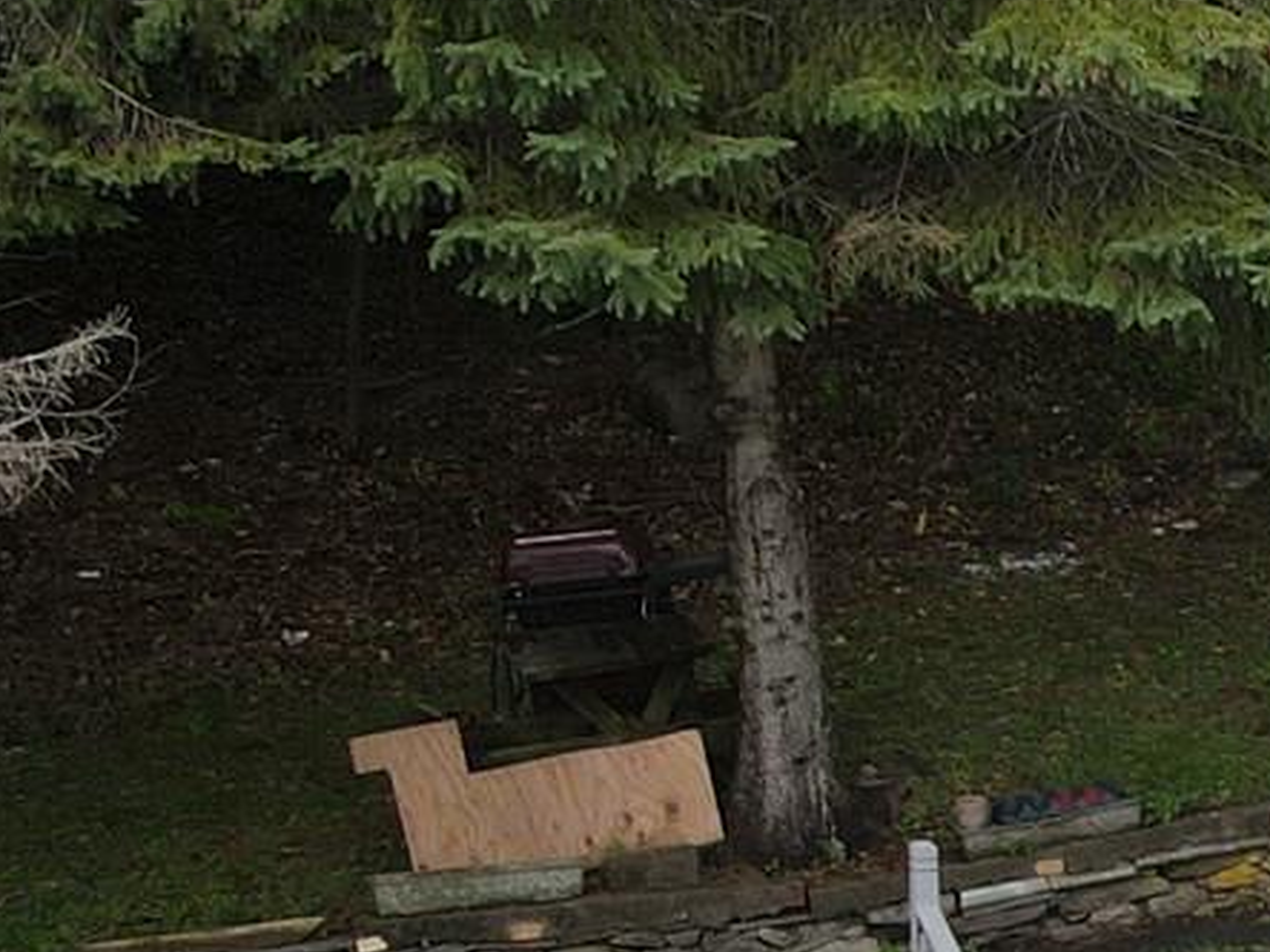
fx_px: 4071
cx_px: 2873
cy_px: 596
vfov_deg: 13.3
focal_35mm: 111
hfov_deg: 13.7
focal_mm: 4.5
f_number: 2.8
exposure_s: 1/240
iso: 100
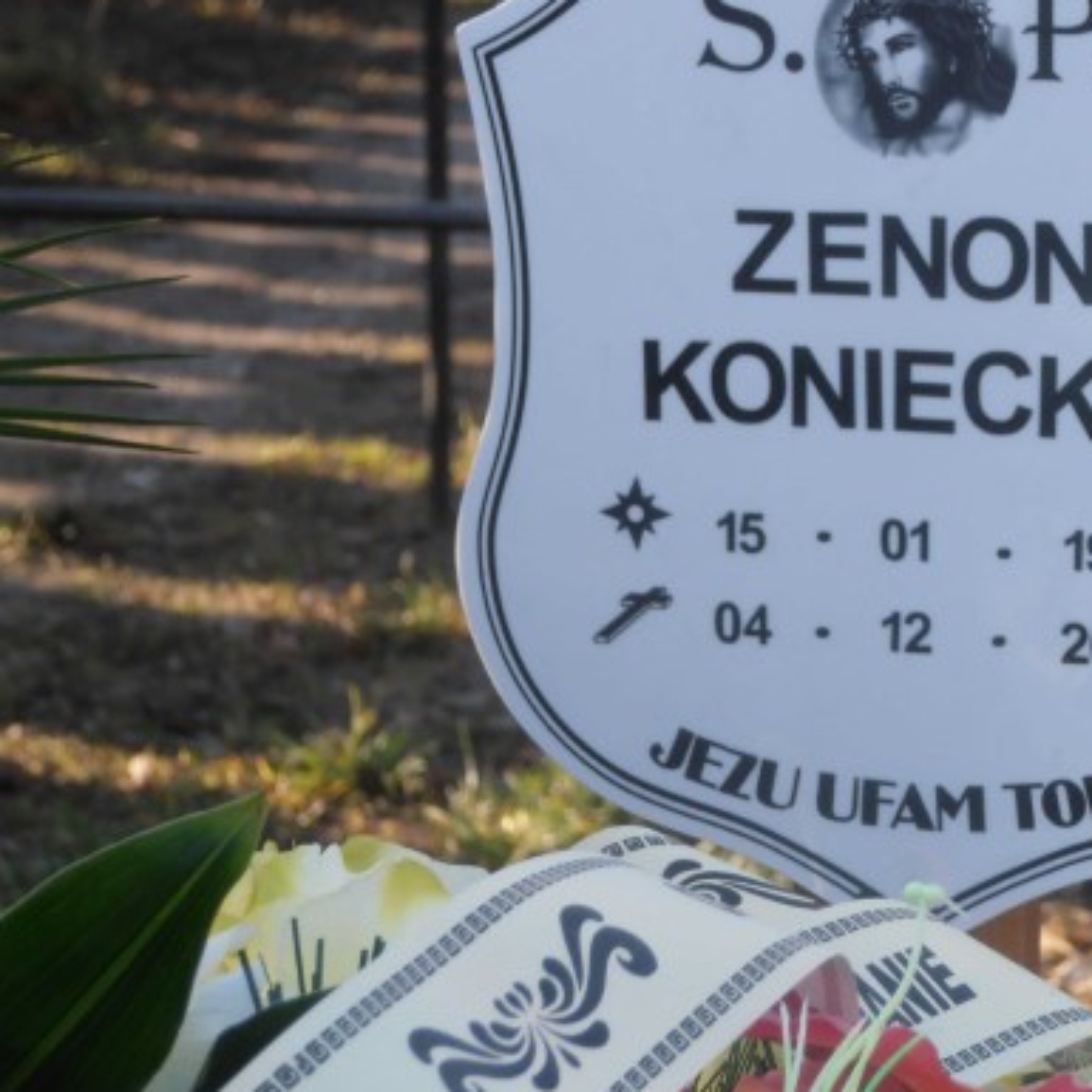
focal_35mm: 244
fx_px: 8708
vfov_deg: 7.2
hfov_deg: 7.2
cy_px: 485
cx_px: 814
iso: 80
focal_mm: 29.44
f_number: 5.9
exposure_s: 1/100
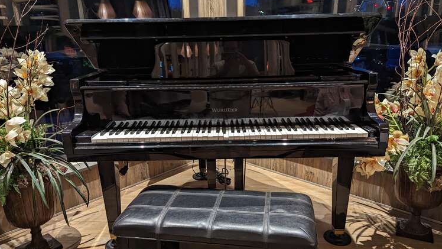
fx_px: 328
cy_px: 124
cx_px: 220
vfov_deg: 41.5
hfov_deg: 67.9
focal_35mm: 28
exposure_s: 1/120
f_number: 1.85
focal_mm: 6.81
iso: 599
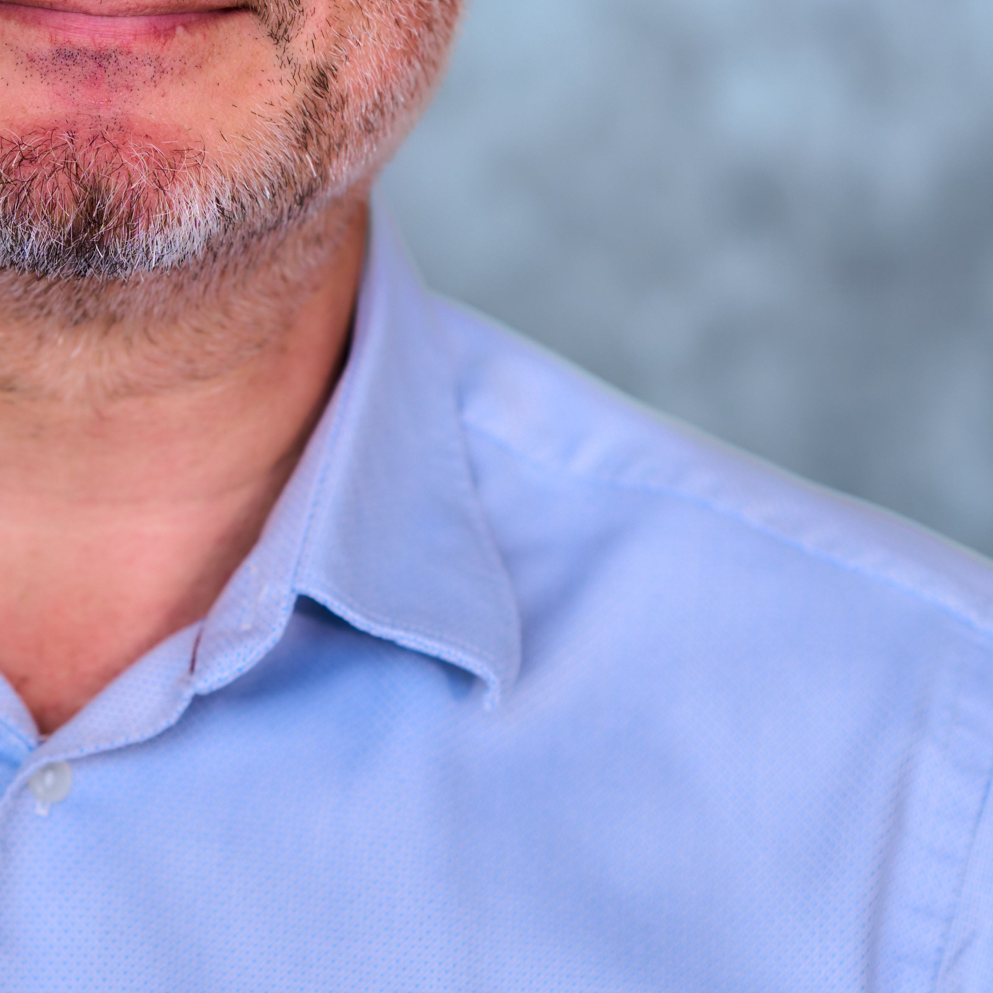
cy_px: 349
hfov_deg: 8.1
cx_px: 65
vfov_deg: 8.1
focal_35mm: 215
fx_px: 6978
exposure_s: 1/200
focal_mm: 85
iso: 200
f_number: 2.8
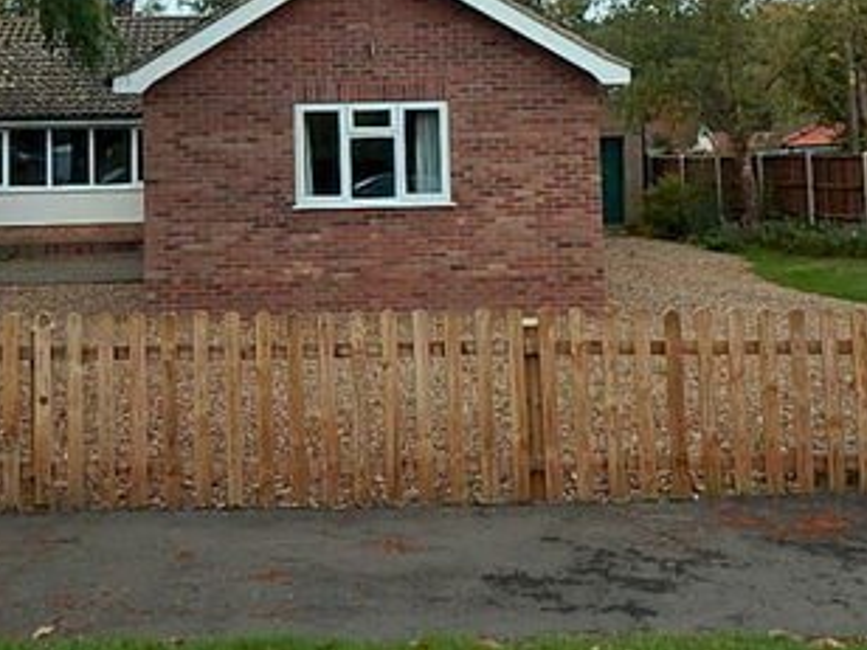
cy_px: 41
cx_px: 287
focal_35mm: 50
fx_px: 1252
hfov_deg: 37.8
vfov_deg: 27.8
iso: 125
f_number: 3
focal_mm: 4
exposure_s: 1/400
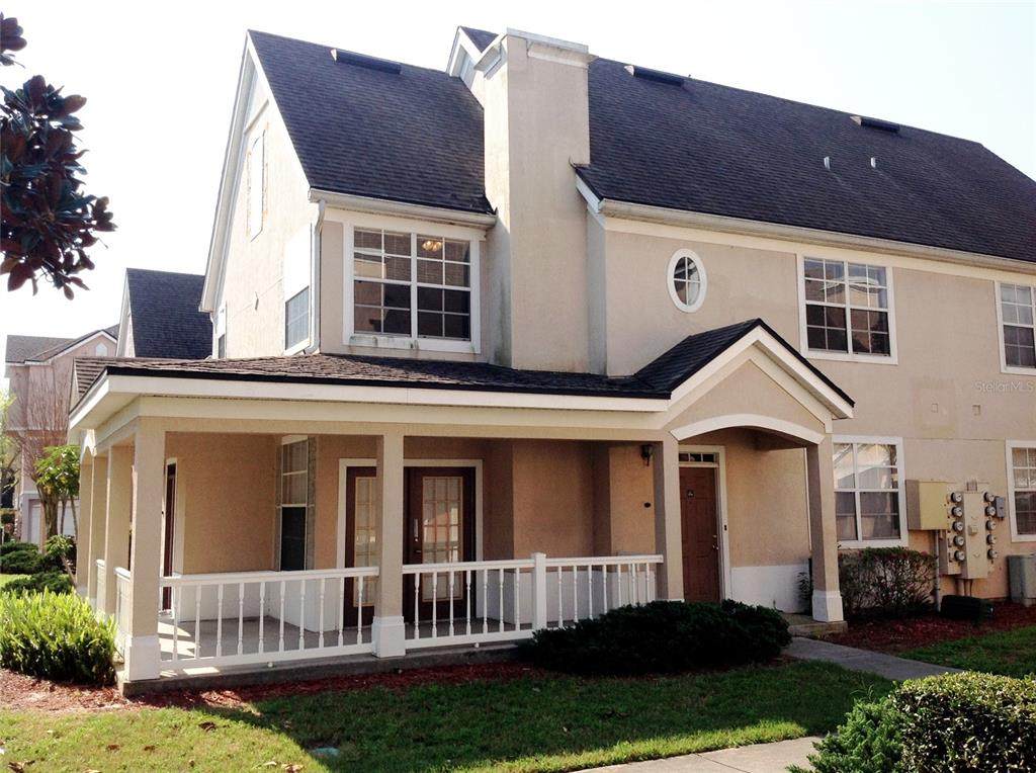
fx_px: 1046
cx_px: 518
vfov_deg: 40.6
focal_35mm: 35
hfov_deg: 52.7
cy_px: 386
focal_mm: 4.28
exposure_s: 1/1163
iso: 50
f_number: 2.4
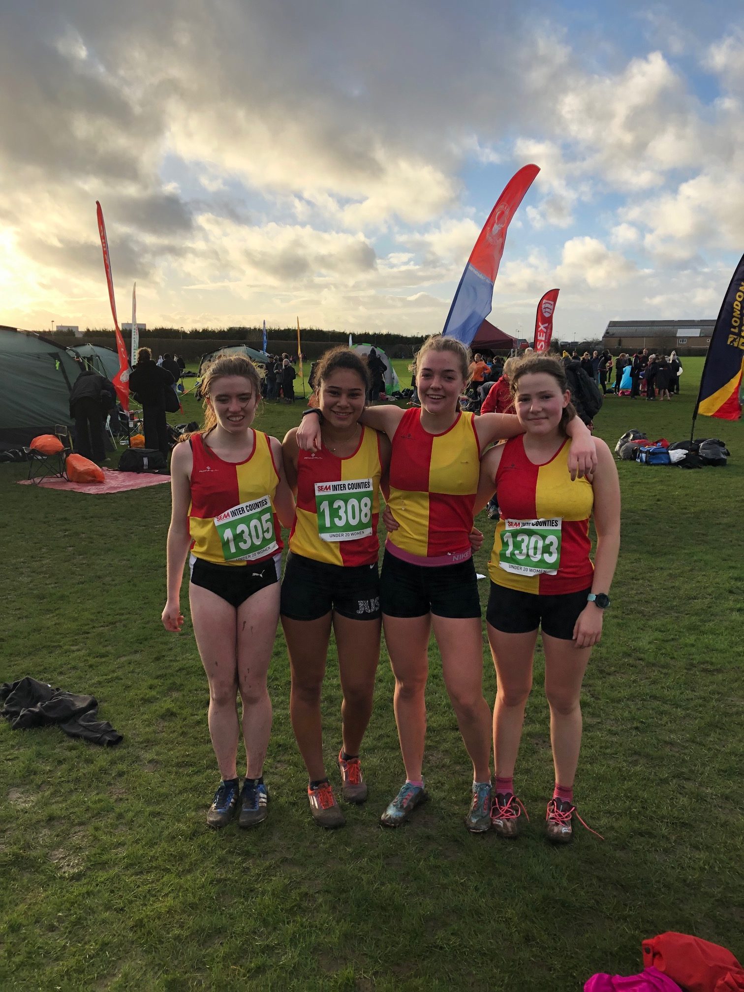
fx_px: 802
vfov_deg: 63.4
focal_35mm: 28
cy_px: 496
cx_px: 372
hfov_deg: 49.7
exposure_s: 1/787
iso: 20
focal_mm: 3.99
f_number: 1.8
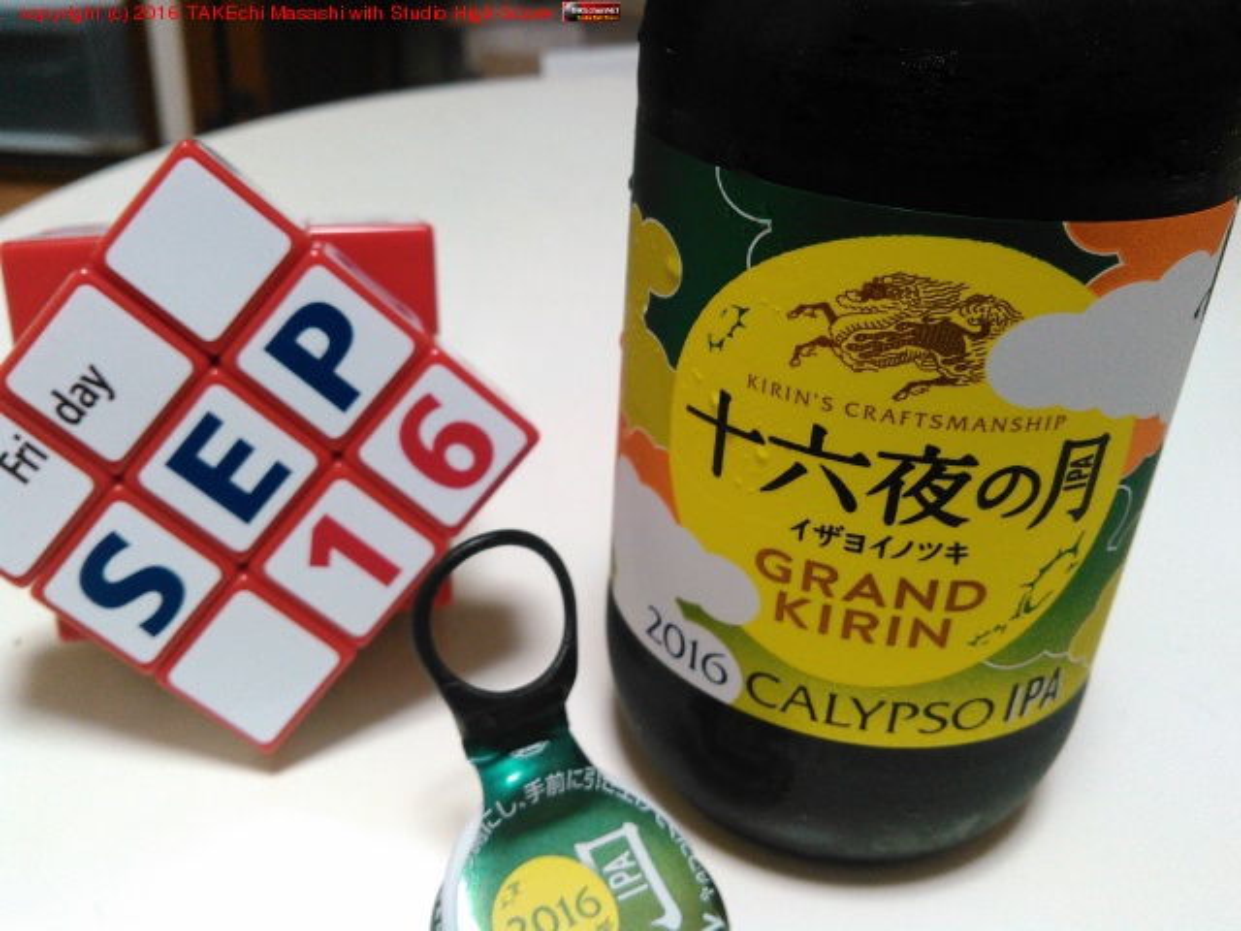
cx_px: 620
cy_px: 466
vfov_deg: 46.8
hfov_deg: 60.0
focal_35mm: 30
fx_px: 1076
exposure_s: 1/16.7
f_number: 2.4
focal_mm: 4
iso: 400
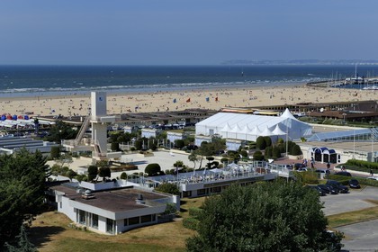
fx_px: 735
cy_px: 126
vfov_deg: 19.5
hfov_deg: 28.8
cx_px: 189
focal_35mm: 70
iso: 200
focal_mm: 70
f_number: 16
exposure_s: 1/200
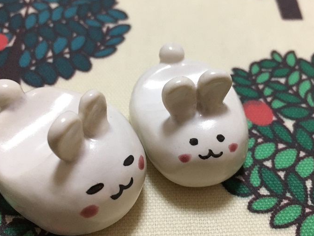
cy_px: 119
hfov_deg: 43.8
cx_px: 175
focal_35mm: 43
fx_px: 390
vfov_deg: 33.6
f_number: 2.2
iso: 200
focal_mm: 4.15
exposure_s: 1/20
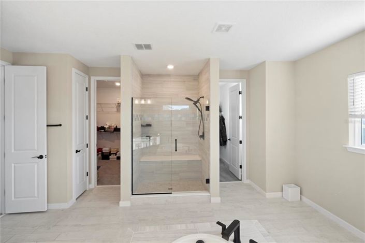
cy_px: 122
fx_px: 152
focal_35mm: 15
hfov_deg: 100.4
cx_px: 182
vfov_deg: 77.2
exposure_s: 1/3
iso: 100
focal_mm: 10
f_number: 8
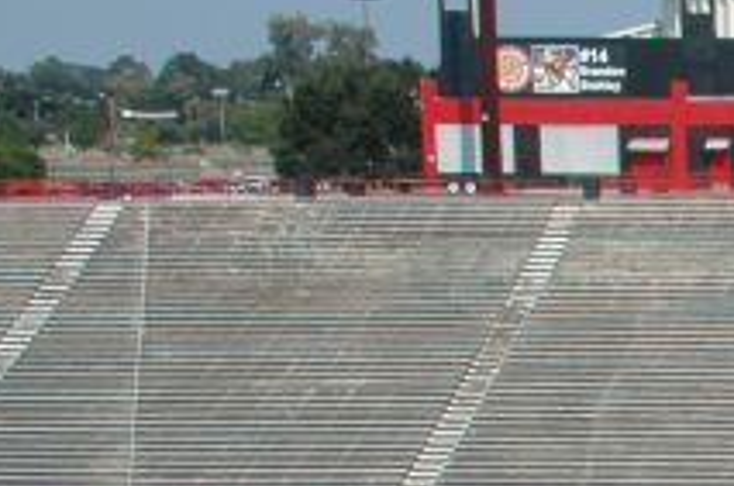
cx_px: 1413
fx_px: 2645
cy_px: 824
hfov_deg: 13.7
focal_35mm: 130
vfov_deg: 10.0
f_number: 9
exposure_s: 1/320
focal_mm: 18
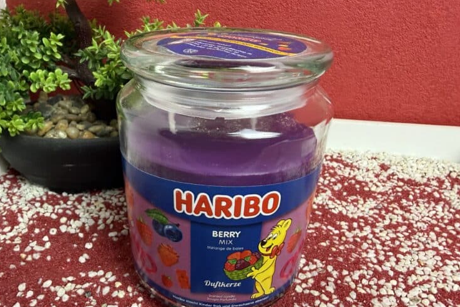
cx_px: 221
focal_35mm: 26
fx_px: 332
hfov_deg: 69.3
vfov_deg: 49.4
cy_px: 177
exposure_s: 1/50
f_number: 2.2
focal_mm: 2.22
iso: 200
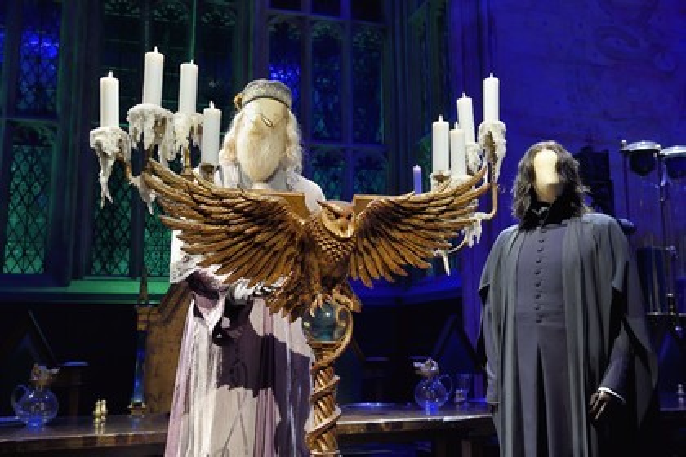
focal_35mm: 35
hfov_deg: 54.4
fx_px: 667
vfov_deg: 37.9
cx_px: 343
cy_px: 228
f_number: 6.3
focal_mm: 35
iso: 1600
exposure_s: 1/30
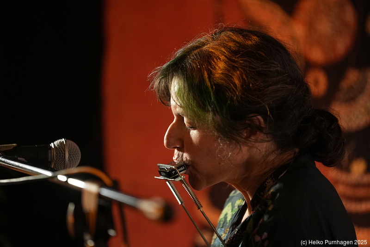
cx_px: 185
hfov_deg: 10.3
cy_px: 124
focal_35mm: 200
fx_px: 2056
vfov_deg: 6.9
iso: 6400
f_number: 2.8
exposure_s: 1/100
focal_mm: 200
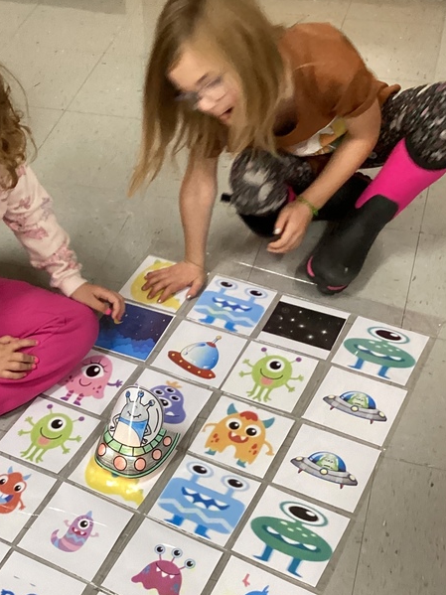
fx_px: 911
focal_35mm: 53
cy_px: 346
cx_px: 92
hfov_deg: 27.0
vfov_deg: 36.1
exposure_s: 1/60
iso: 200
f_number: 2.4
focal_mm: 3.3
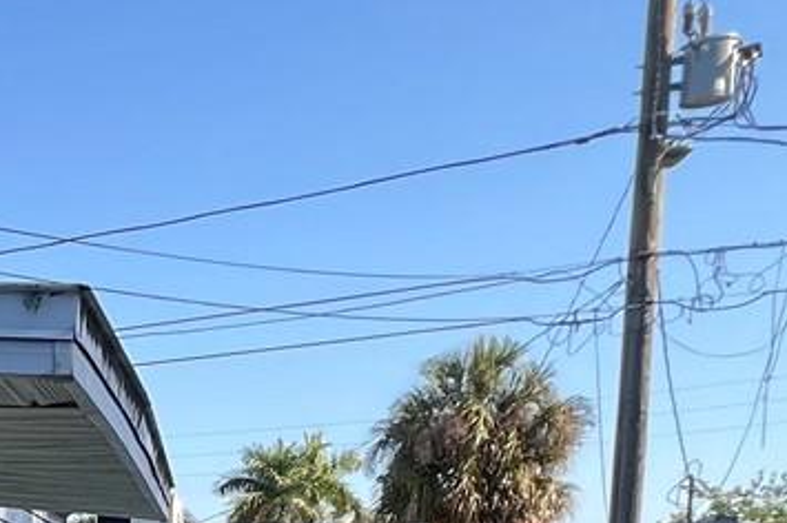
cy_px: 813
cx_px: -372
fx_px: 1332
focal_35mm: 61
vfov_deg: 19.1
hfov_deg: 25.4
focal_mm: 1.57
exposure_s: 1/300
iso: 32
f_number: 1.8
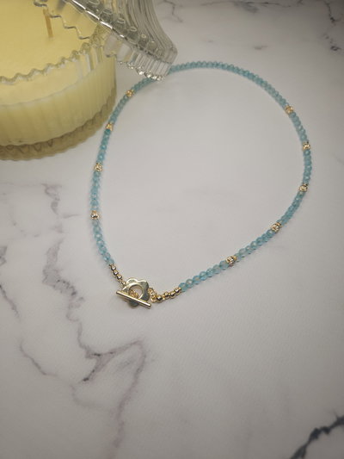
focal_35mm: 23
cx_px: 172
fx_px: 305
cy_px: 230
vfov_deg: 73.9
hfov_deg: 58.9
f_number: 1.8
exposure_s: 1/50
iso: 50
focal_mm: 5.4
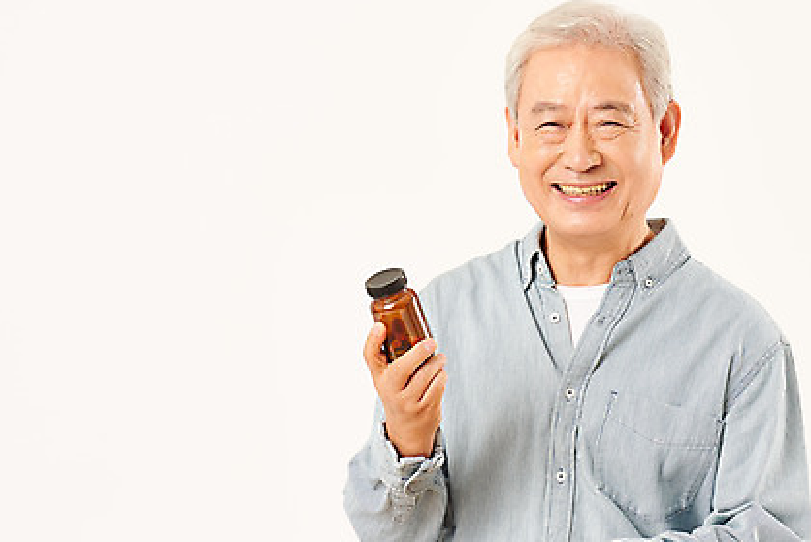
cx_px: 470
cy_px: 309
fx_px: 4687
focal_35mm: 208
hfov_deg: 9.9
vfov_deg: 6.6
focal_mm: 145
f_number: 8
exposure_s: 1/125
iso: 100
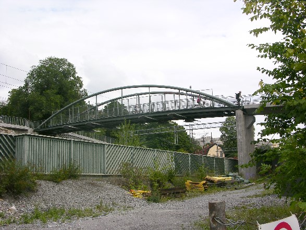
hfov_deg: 41.2
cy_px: 115
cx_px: 153
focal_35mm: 46
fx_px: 407
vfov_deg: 31.5
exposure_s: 1/99.8
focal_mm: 11.6
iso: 50
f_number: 7.5
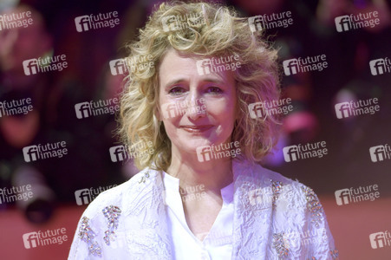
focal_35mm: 200
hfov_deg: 10.3
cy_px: 130
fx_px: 2171
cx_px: 196
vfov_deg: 6.9
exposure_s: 1/500
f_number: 3.5
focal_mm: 200
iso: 1250
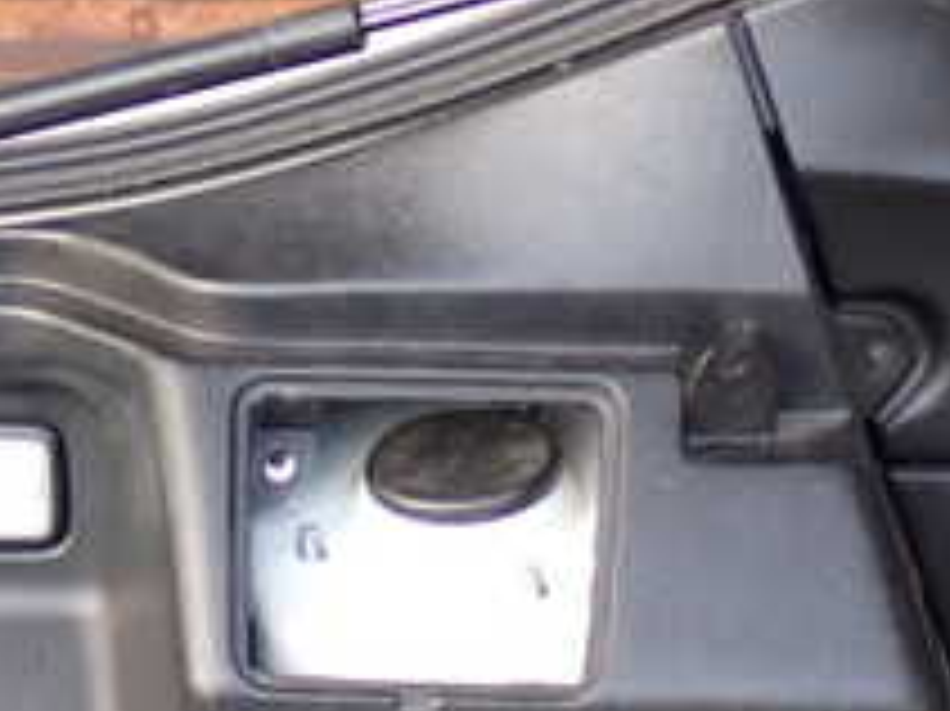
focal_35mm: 108
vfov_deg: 13.3
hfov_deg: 17.7
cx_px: -32
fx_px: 2962
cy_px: 896
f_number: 2.7
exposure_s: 1/80
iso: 200
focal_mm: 6.83
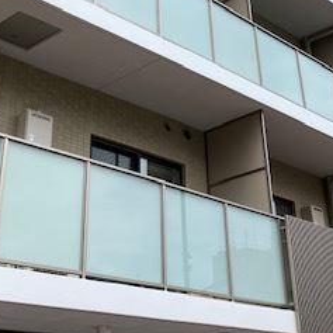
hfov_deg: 27.6
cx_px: 204
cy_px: 10
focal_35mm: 62
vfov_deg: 26.4
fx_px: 675
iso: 32
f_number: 1.8
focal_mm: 4.25
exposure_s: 1/2028
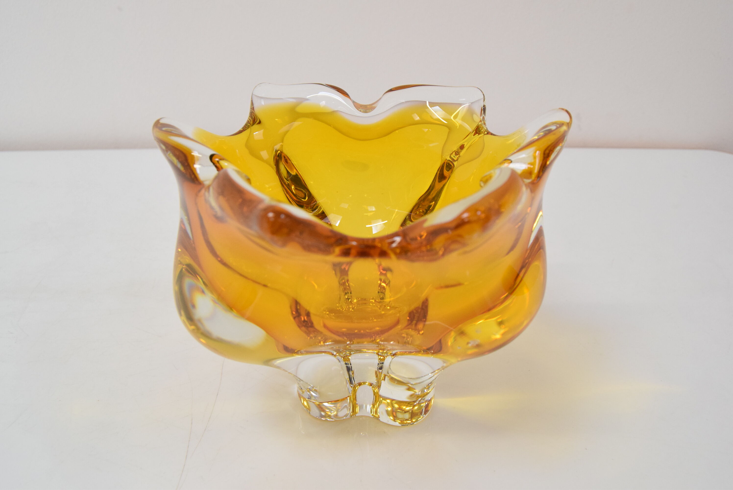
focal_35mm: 30
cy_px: 245
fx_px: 611
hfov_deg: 61.9
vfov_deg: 43.7
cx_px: 366
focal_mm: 20
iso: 1600
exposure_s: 1/200
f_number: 7.1
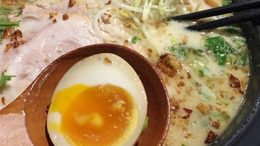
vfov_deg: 26.5
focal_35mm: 45
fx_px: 310
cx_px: 110
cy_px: 65
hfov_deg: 45.3
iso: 100
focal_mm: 4.15
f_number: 2.2
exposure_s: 1/8
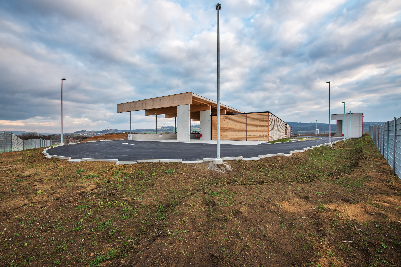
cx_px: 200
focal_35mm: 14
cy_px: 134
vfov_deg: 81.2
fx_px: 156
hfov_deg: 104.3
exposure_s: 1/60
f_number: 8
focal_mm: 14
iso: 200
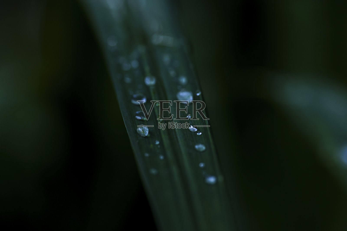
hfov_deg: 19.5
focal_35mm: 105
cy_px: 116
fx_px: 1012
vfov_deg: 13.0
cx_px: 174
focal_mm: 105
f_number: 4
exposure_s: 1/250
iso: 100
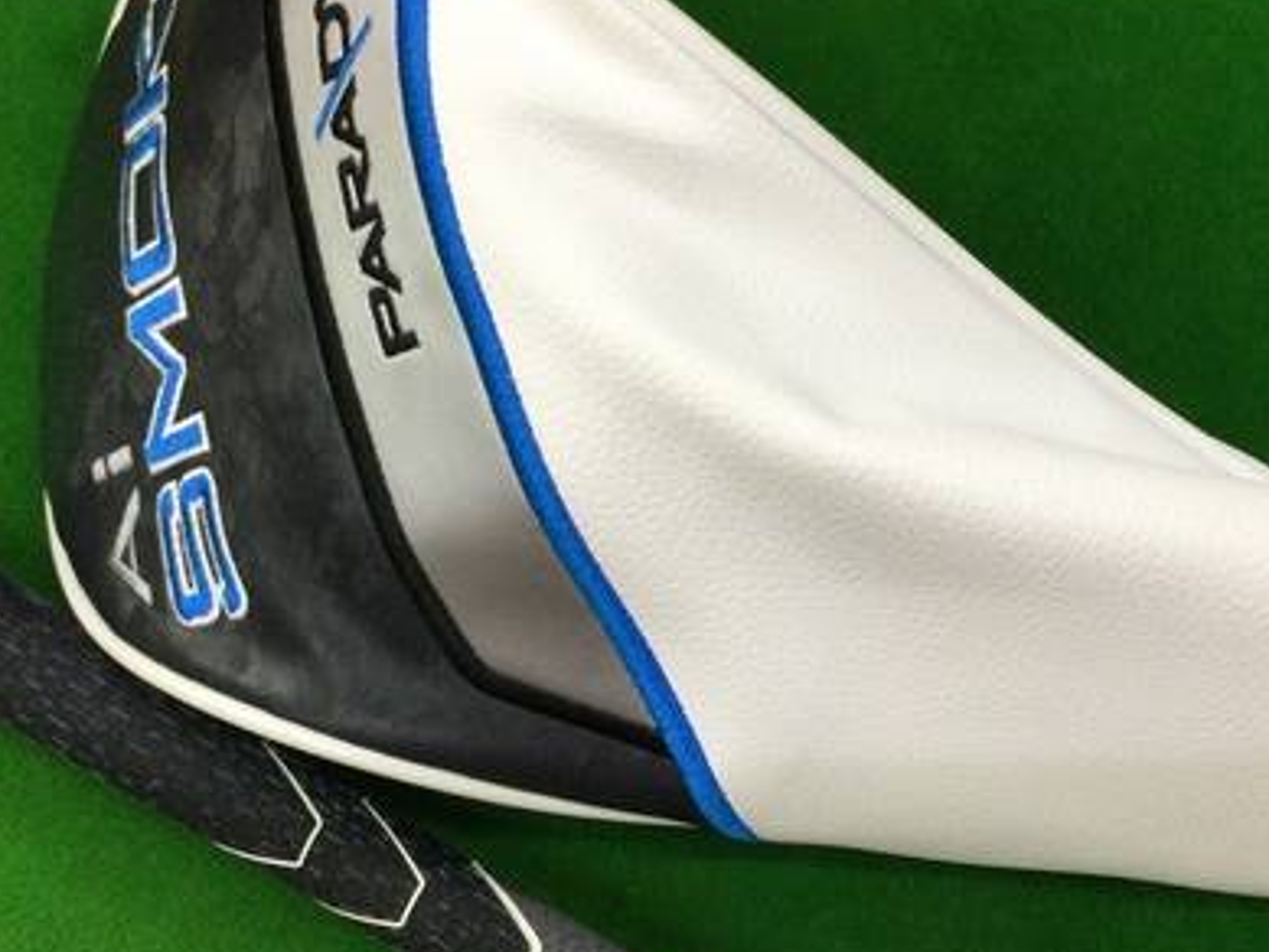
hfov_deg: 37.4
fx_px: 1870
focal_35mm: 51
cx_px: 731
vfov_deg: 28.2
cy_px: 688
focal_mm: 3.3
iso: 50
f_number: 2.4
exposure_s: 1/33
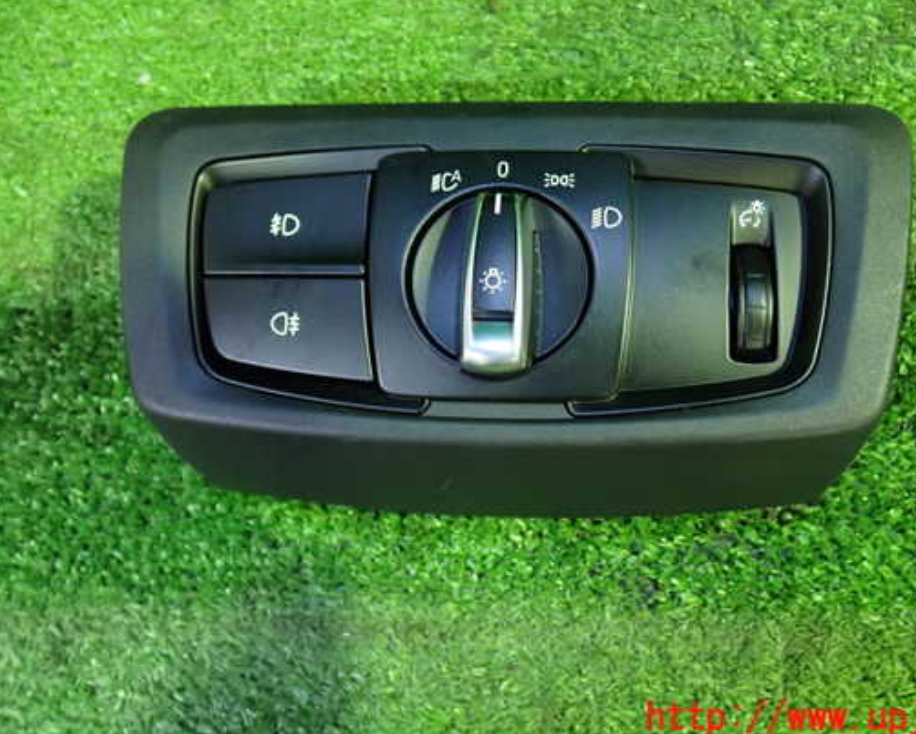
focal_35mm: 35
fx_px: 949
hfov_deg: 51.4
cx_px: 511
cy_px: 330
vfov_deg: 42.2
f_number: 2.3
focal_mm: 5.4
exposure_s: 1/25
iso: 800
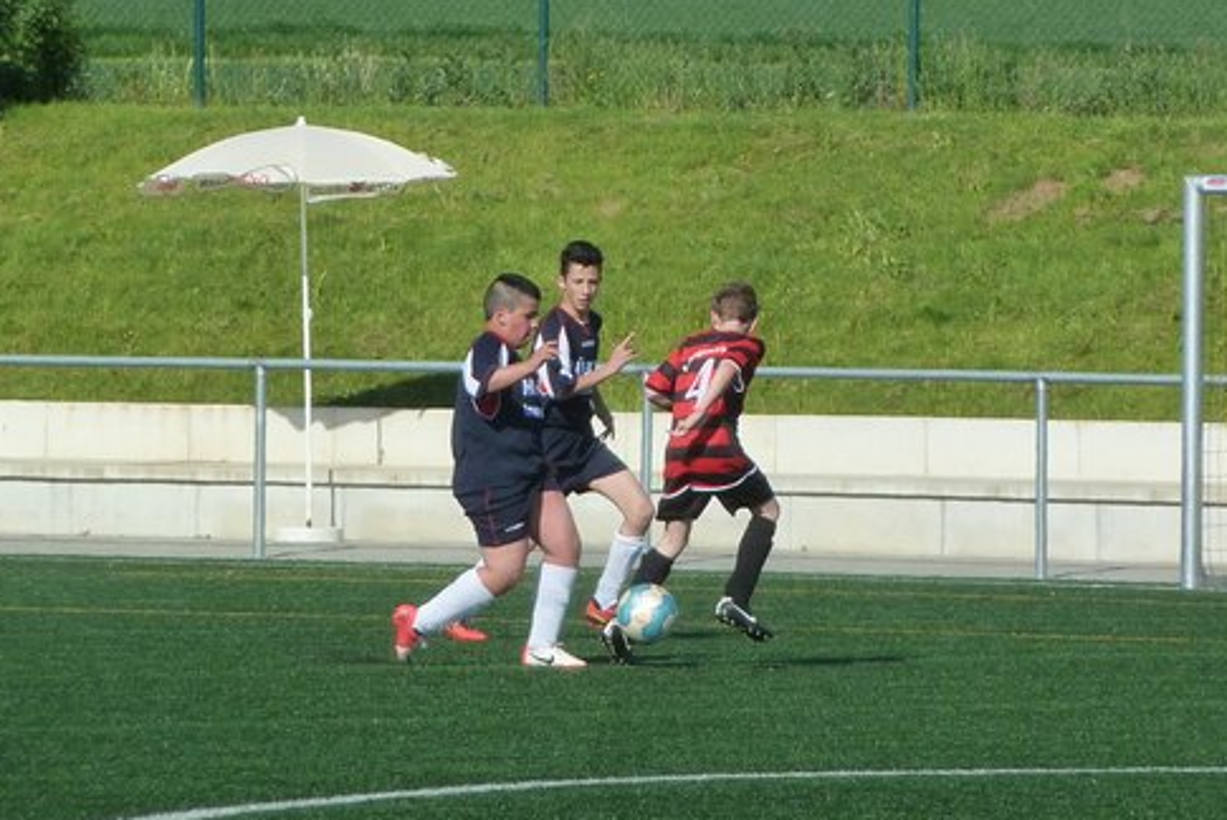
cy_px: 409
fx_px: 15346
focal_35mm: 450
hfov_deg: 4.6
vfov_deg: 3.1
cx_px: 706
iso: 250
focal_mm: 49.2
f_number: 5.6
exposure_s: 1/1000
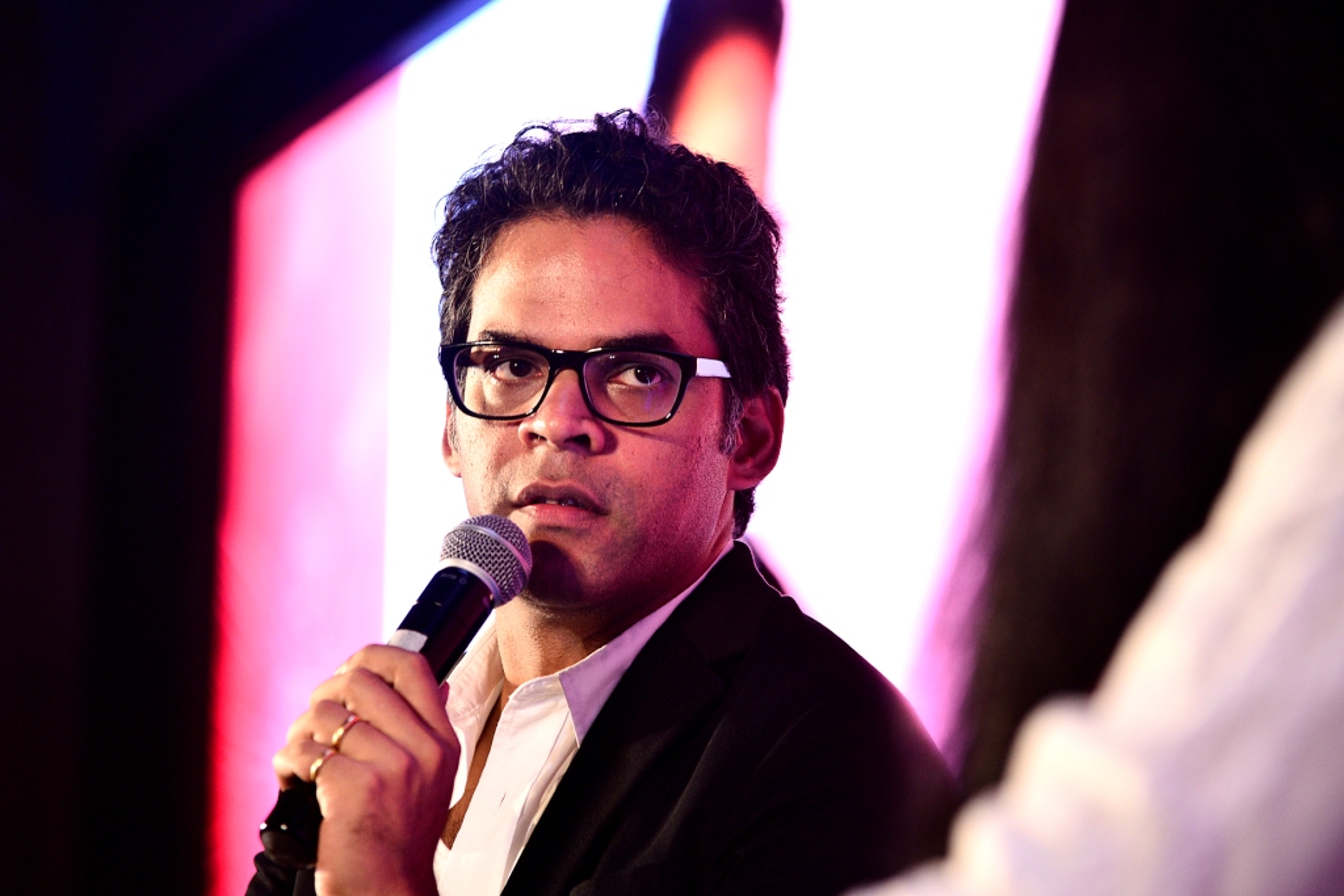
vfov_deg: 8.9
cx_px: 672
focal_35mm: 155
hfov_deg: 13.2
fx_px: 5787
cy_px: 448
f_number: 4.5
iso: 1600
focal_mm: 155
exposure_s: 1/80
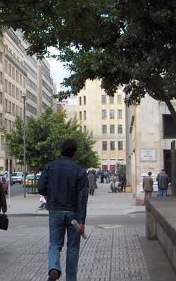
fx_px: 606
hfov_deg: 16.4
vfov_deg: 26.1
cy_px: 118
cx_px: 34
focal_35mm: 79
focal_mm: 8
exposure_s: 1/209
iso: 100
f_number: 2.8
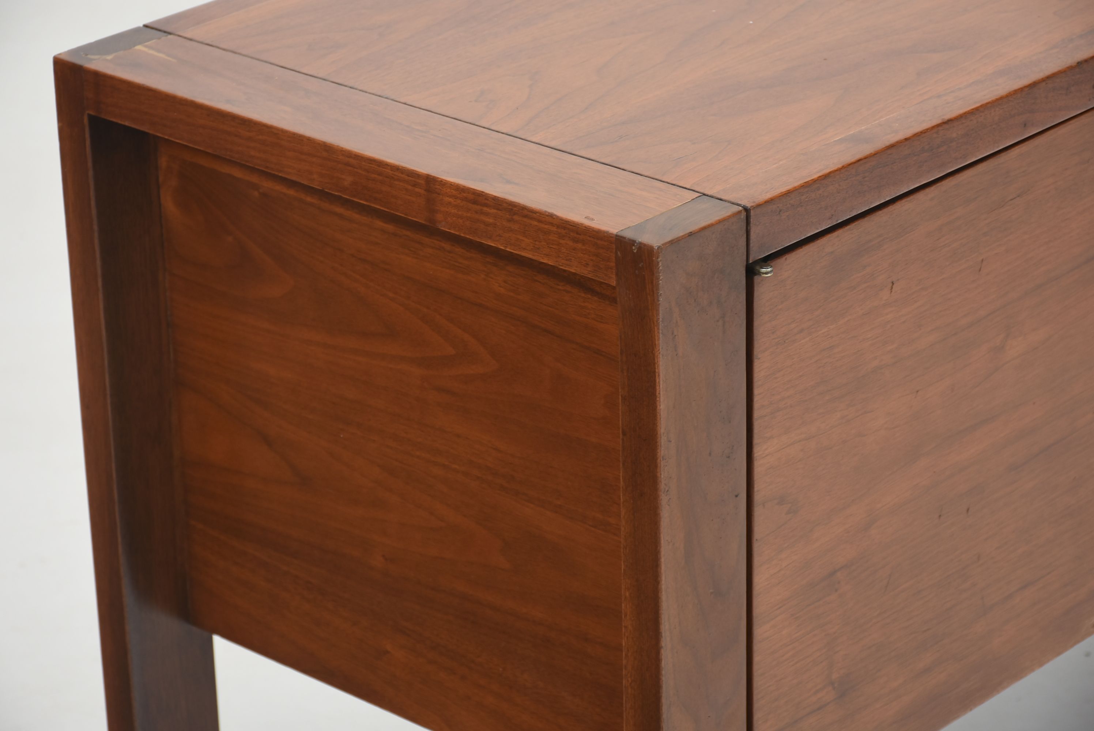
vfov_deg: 10.8
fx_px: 3877
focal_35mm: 128
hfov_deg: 16.1
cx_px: 547
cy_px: 366
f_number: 8
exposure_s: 1/160
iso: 200
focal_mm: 85
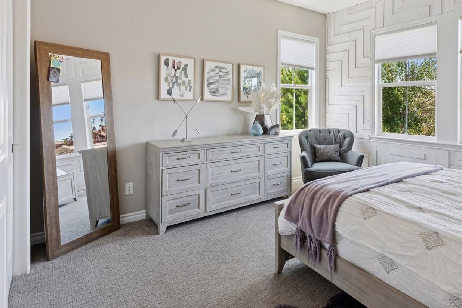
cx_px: 289
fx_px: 282
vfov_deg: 56.4
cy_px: 112
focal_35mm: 22
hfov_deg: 77.2
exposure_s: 1/25
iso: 400
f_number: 8
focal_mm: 17
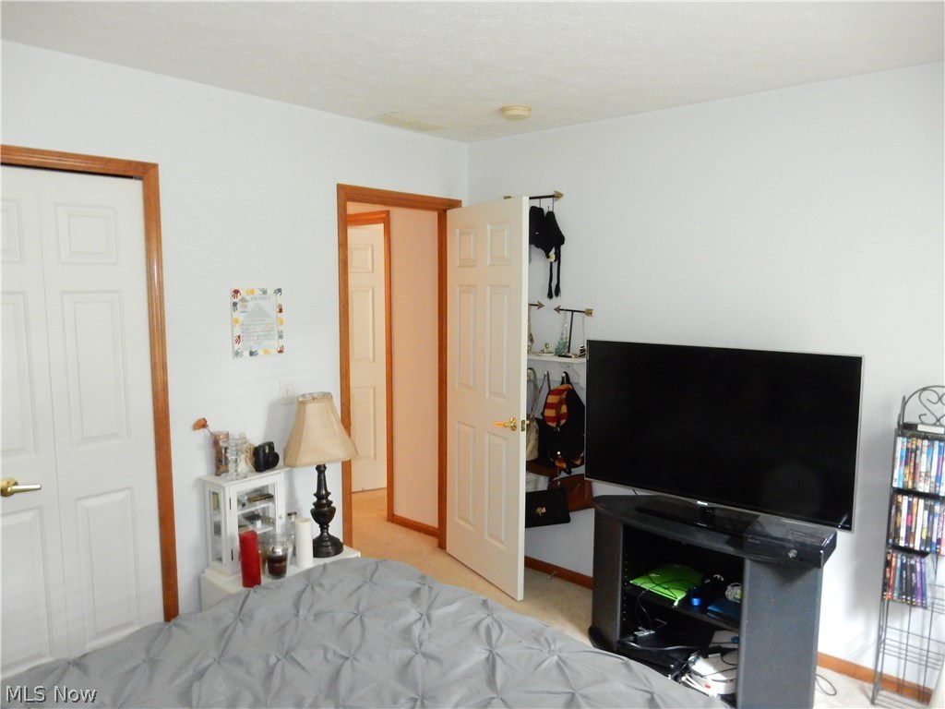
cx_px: 472
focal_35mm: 25
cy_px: 354
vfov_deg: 54.9
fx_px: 682
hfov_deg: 69.4
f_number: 3.7
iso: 1100
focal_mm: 4.5
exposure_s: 1/8
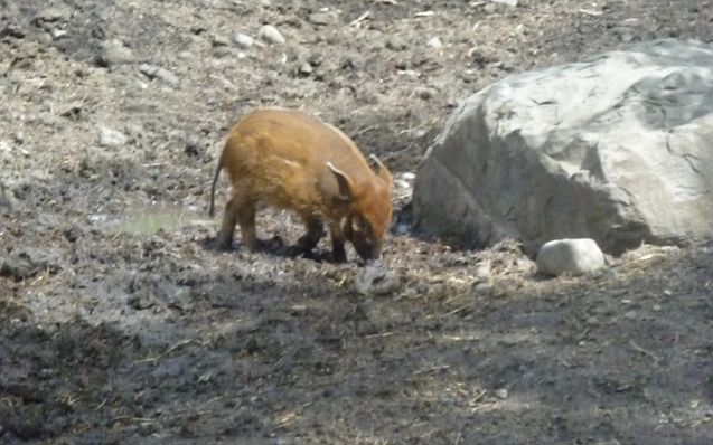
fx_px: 4139
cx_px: 357
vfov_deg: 6.2
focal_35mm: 213
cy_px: 222
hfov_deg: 9.8
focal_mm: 36
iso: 1600
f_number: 18
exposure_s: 1/160
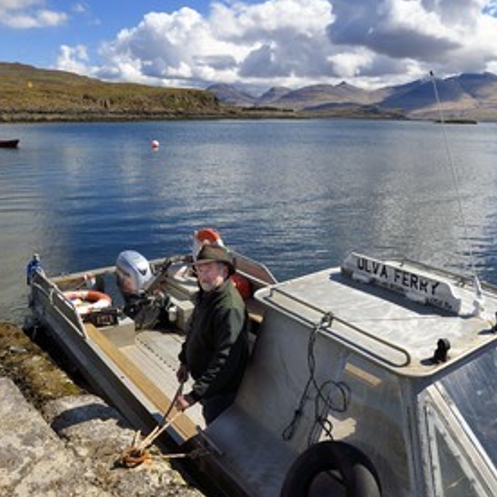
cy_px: 250
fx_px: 504
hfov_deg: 52.2
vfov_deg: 52.5
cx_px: 295
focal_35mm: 31
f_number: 11
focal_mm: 24
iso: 200
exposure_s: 1/320
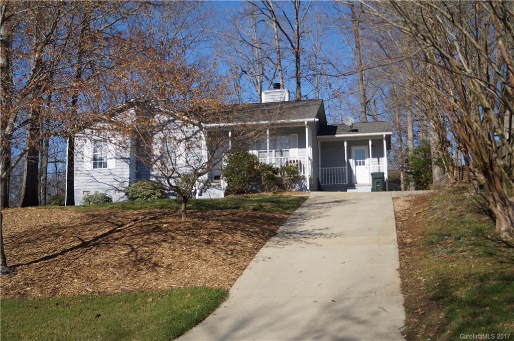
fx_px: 599
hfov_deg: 46.5
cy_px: 170
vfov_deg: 31.8
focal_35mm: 42
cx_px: 257
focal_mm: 28
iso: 160
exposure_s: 1/2000
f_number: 4.5
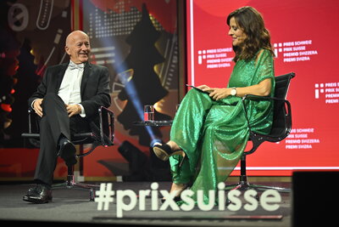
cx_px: 170
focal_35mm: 86
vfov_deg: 15.9
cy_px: 114
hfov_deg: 23.6
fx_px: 810
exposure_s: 1/125
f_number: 2.8
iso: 800
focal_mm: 86
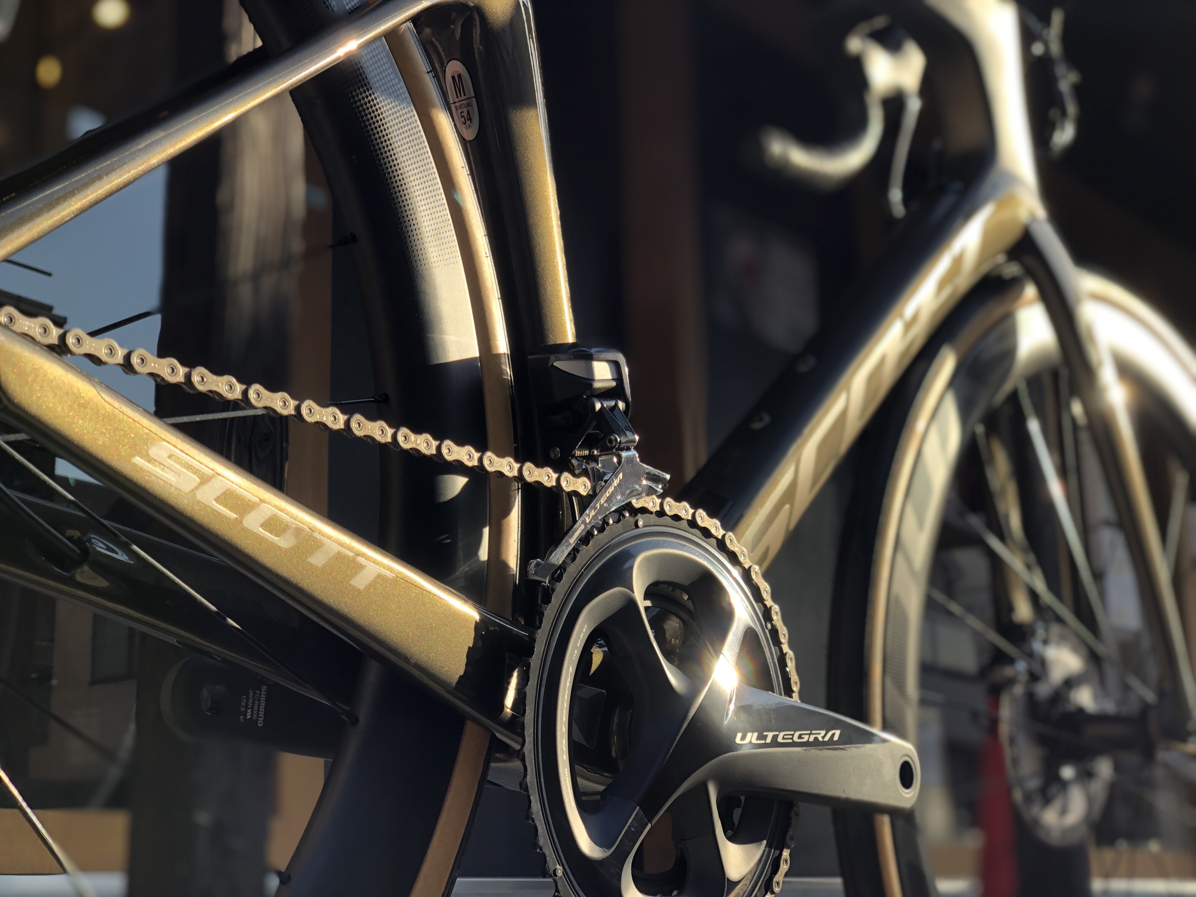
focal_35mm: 52
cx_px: 598
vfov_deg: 28.0
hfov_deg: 36.8
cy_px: 448
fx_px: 1797
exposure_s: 1/163
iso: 16
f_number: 2.4
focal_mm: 6
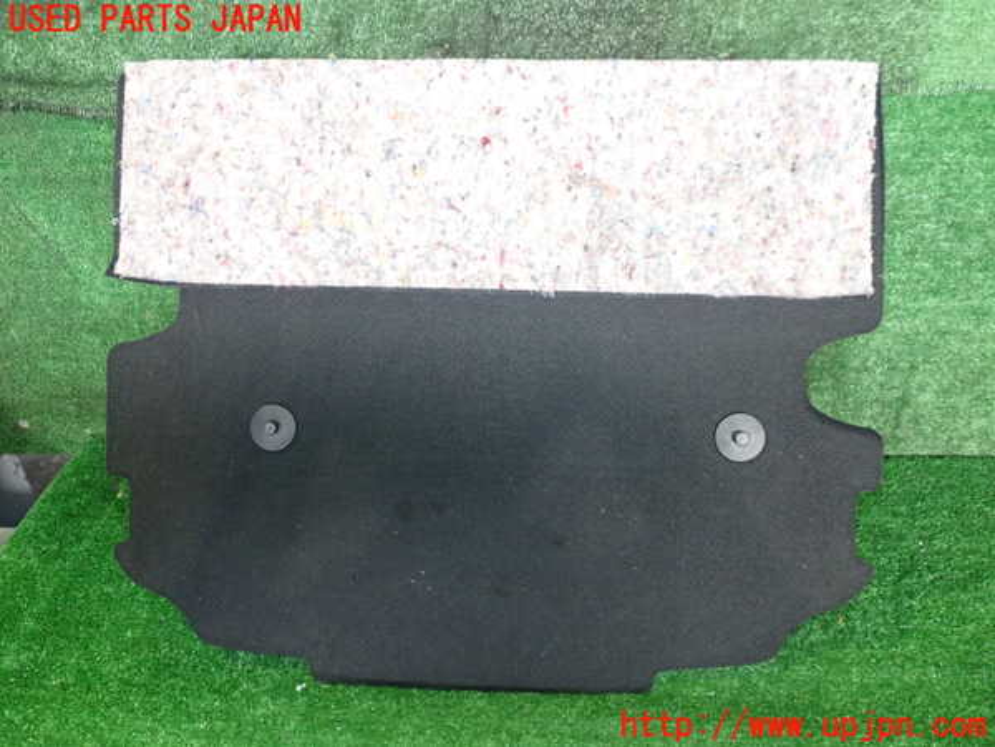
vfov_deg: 46.8
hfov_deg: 60.0
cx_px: 498
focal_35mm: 30
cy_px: 374
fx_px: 862
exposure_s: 1/30
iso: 500
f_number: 2.3
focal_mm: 5.4
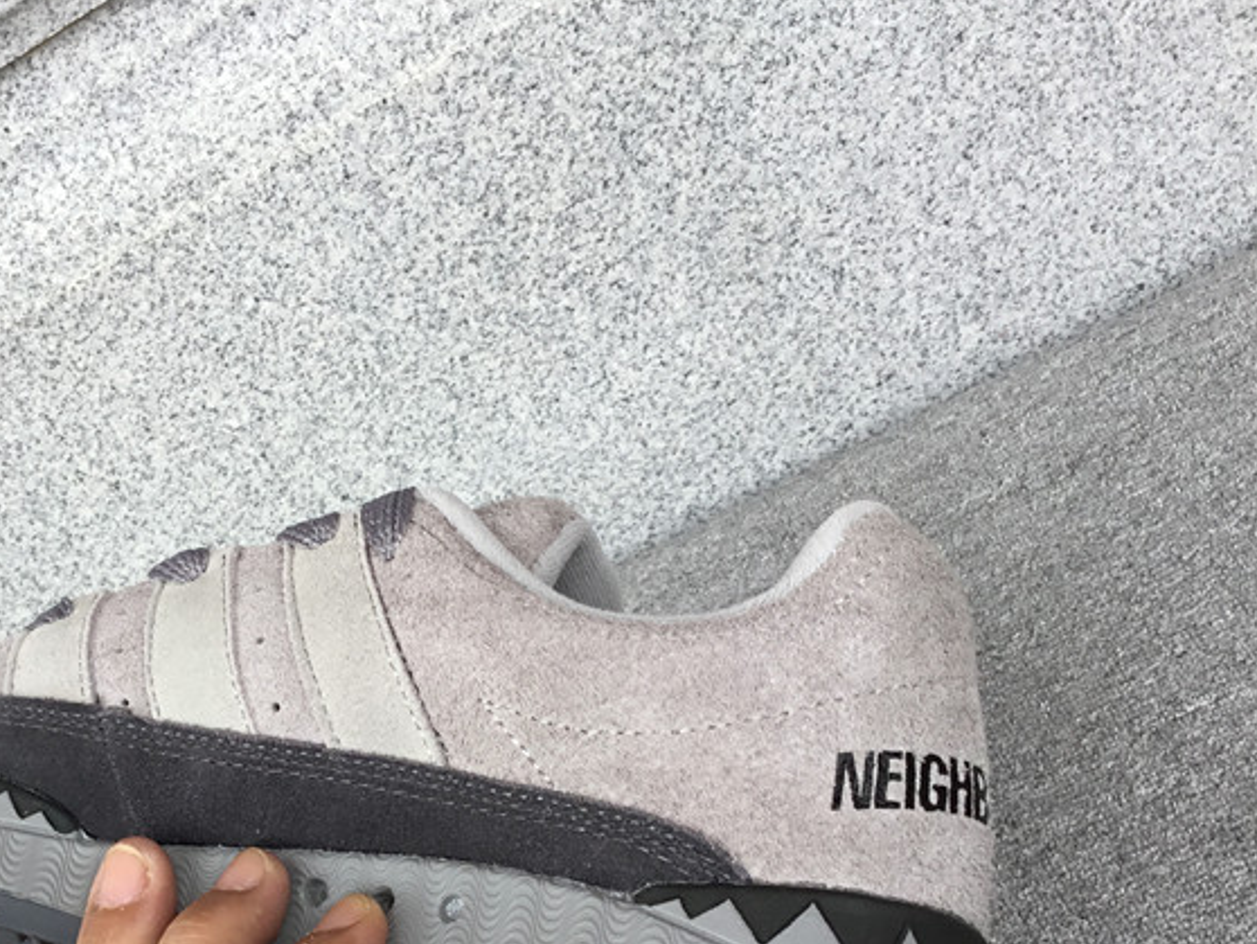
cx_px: 354
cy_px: 733
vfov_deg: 28.6
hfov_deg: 37.5
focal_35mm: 50
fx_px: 1816
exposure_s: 1/199
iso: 25
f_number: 2.4
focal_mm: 3.3
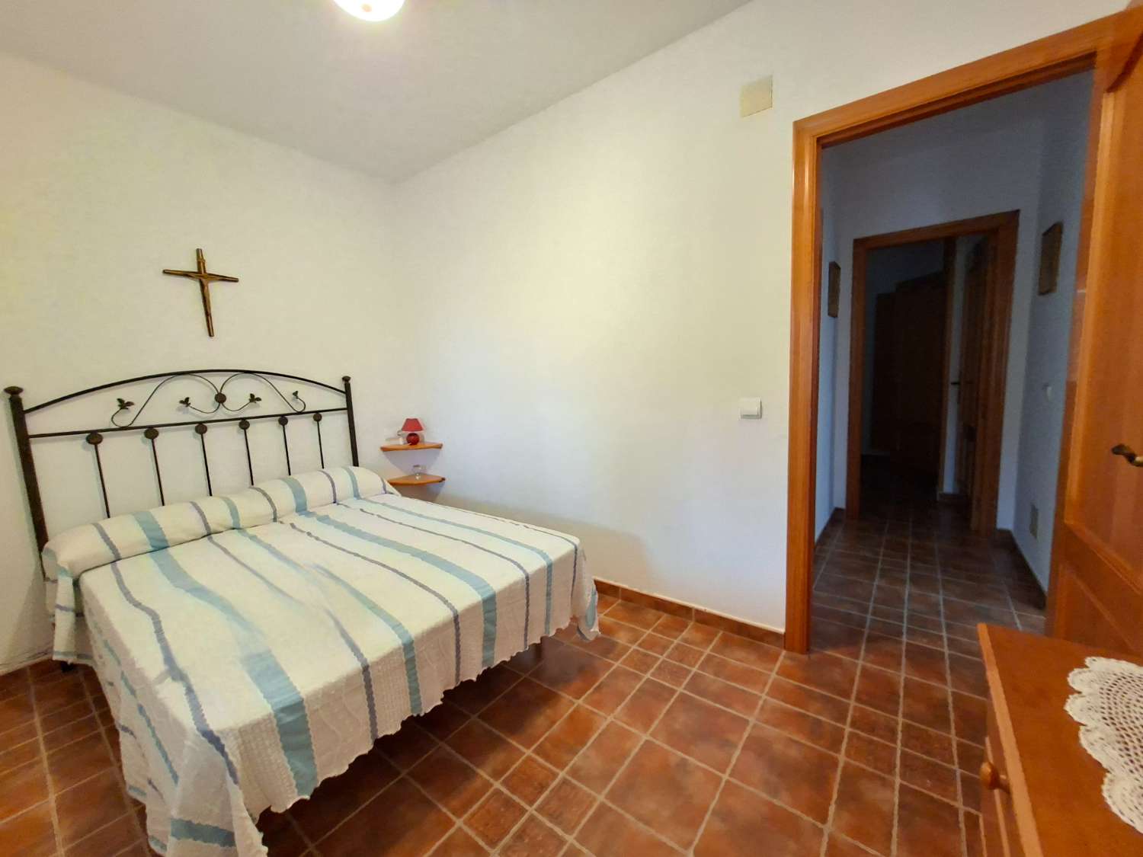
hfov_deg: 106.2
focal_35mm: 13
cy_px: 428
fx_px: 429
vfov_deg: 89.9
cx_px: 572
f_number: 2.2
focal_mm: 1.74
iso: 640
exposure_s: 1/20
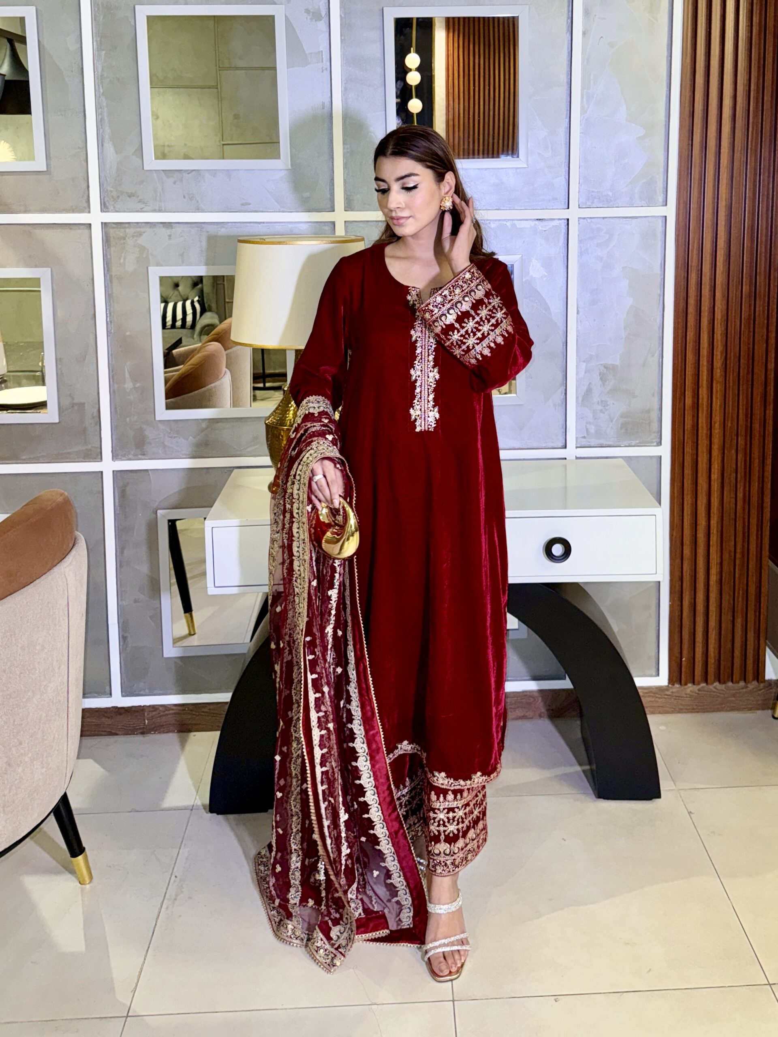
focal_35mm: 24
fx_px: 719
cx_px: 389
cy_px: 518
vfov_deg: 71.6
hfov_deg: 56.8
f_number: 1.78
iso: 80
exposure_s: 1/26
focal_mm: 6.76
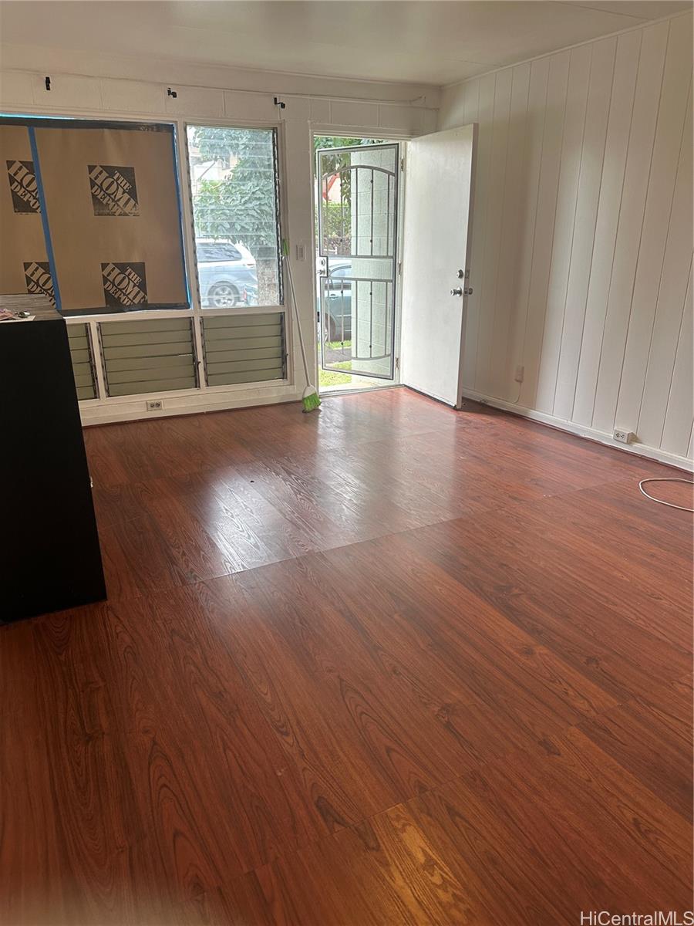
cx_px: 347
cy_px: 463
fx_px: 642
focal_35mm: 24
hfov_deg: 56.8
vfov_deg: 71.6
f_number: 1.78
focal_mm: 6.86
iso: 125
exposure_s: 1/120
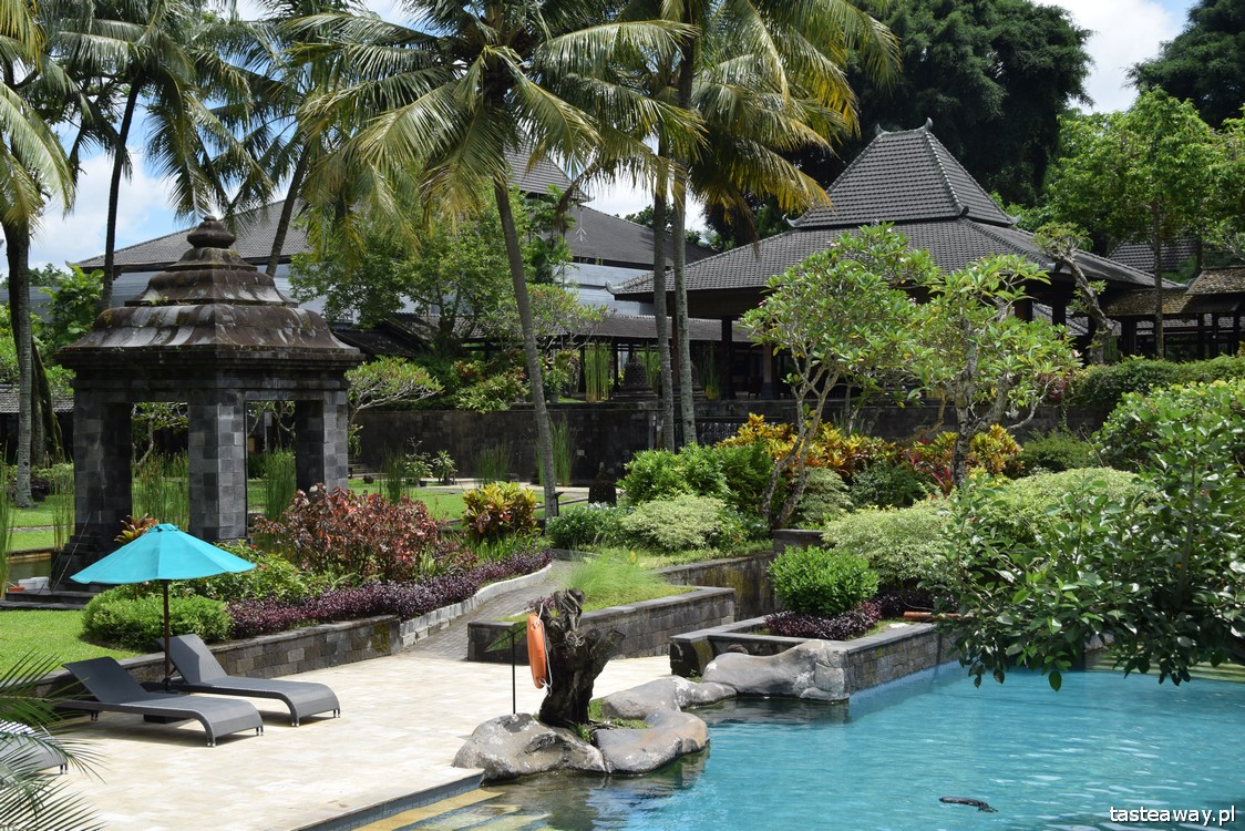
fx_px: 1816
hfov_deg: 37.8
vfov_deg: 25.8
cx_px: 622
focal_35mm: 52
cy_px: 416
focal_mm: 35
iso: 200
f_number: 9
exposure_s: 1/400
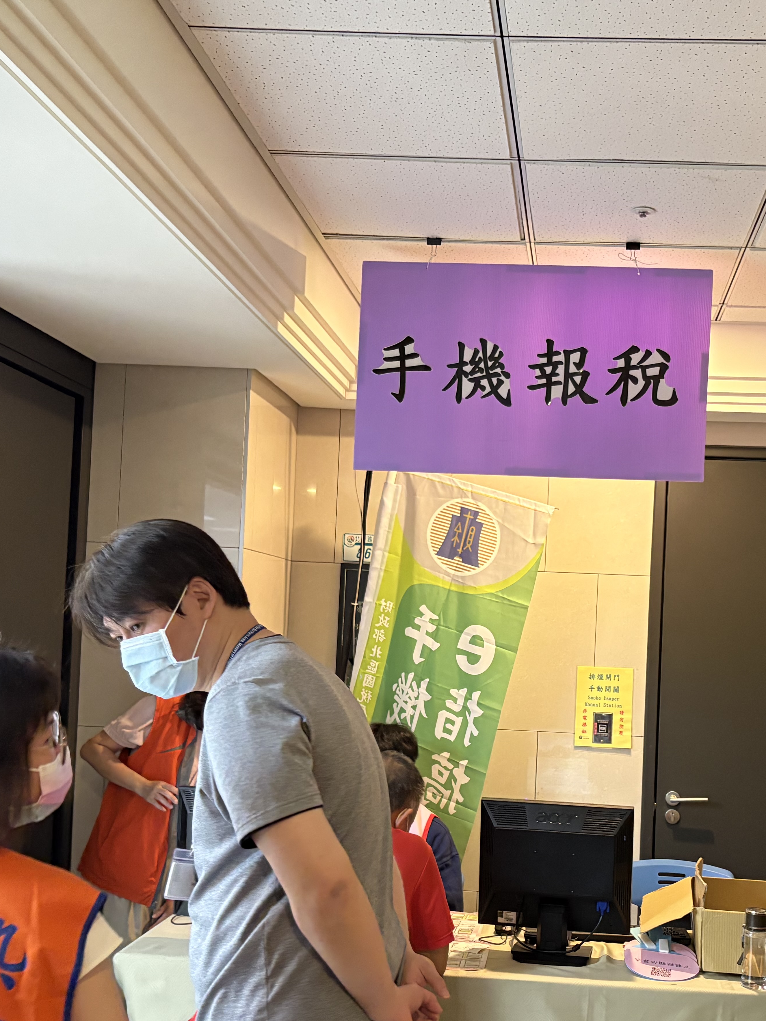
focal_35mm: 42
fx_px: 1239
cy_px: 598
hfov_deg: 33.9
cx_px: 531
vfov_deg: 44.6
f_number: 1.6
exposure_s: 1/60
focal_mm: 5.96
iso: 320
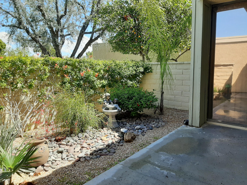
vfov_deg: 53.1
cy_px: 92
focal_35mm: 26
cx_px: 124
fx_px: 186
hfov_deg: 67.3
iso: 40
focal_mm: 3.93
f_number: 1.7
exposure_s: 1/935
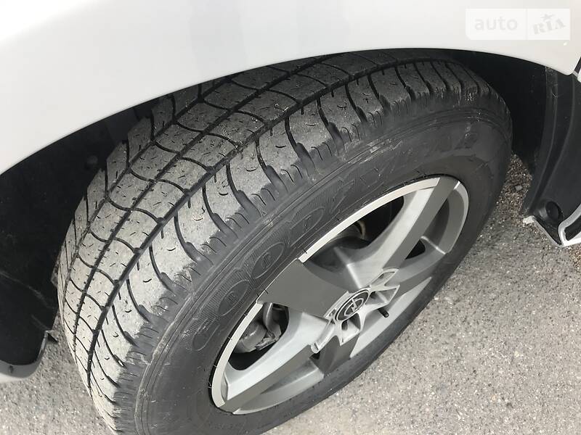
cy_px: 218
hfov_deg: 63.4
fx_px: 470
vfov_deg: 49.7
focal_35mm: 28
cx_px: 290
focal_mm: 4
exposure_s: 1/166
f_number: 1.8
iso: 20
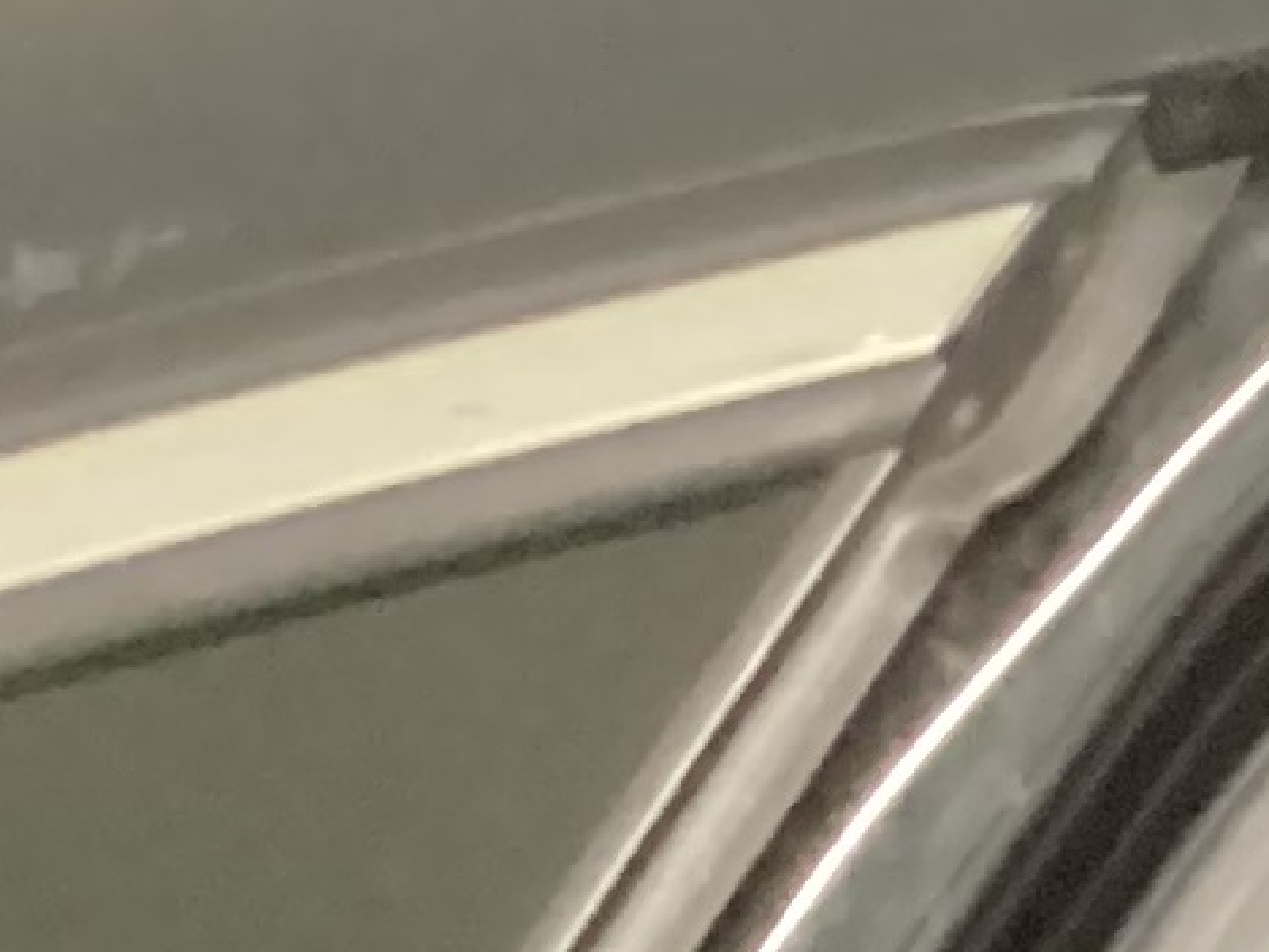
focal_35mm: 216
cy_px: 3176
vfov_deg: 6.2
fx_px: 7918
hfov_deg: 8.0
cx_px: 3647
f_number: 2.4
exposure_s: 1/17
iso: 640
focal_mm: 3.3
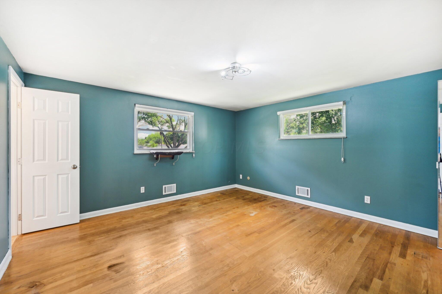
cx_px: 221
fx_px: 172
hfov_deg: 104.3
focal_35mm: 14
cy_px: 147
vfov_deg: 81.1
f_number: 8
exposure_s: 1/6
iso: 400
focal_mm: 14
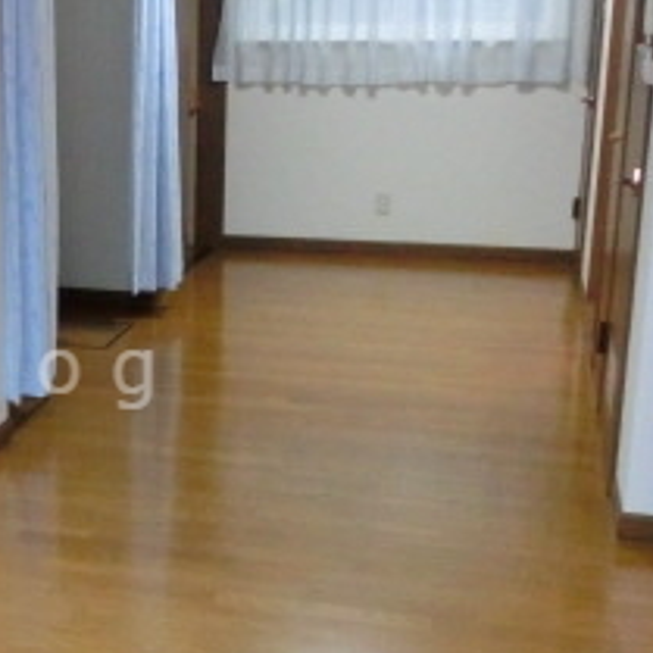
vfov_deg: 26.5
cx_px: -44
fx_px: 1387
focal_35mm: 65
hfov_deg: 24.9
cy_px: 372
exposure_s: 1/125
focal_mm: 4.24
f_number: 3
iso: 640
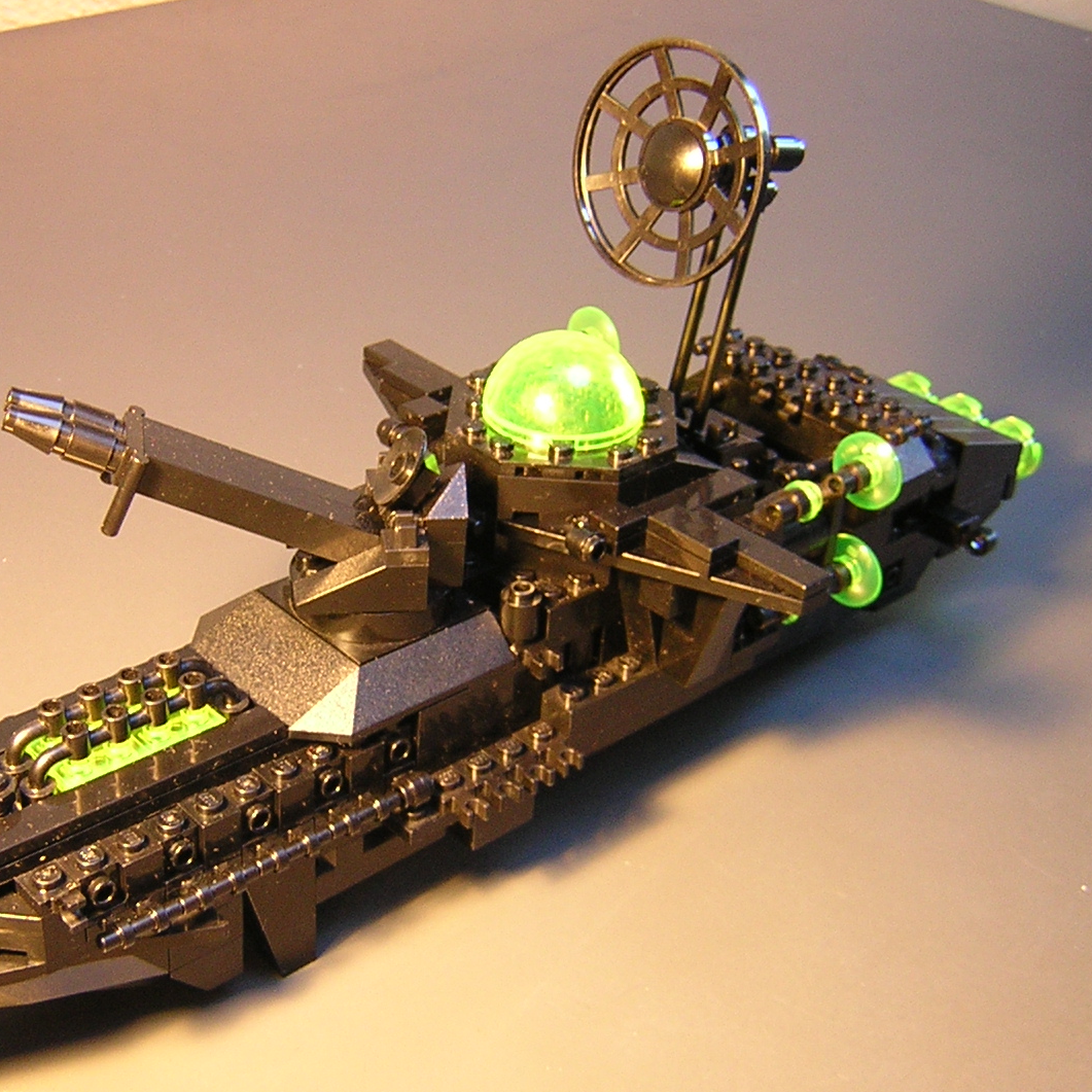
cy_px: 580
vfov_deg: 35.3
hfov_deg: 35.1
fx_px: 1713
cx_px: 381
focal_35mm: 48
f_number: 2.6
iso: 282
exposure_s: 1/3.5
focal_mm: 4.7
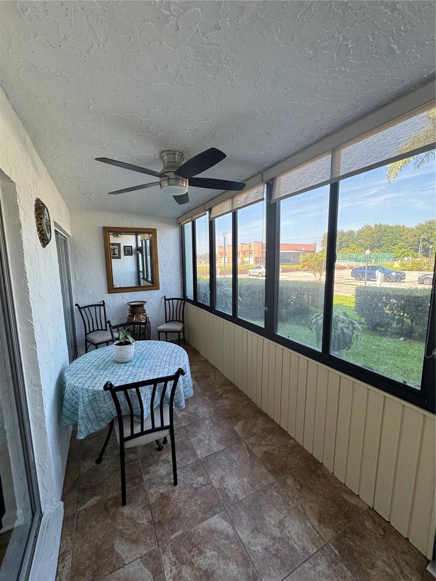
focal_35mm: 14
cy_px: 290
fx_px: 235
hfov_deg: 85.7
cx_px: 218
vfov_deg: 102.1
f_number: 2.2
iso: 64
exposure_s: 1/120
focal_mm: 2.22
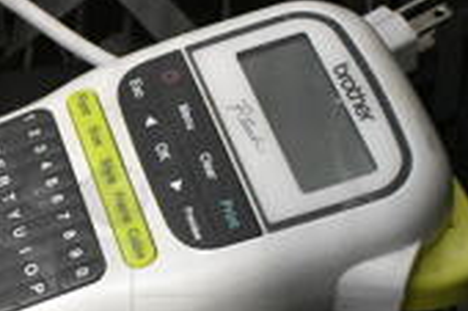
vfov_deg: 13.9
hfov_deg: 20.1
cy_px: 305
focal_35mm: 97
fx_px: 1260
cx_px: -47
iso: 6400
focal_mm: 18
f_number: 4
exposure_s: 1/100
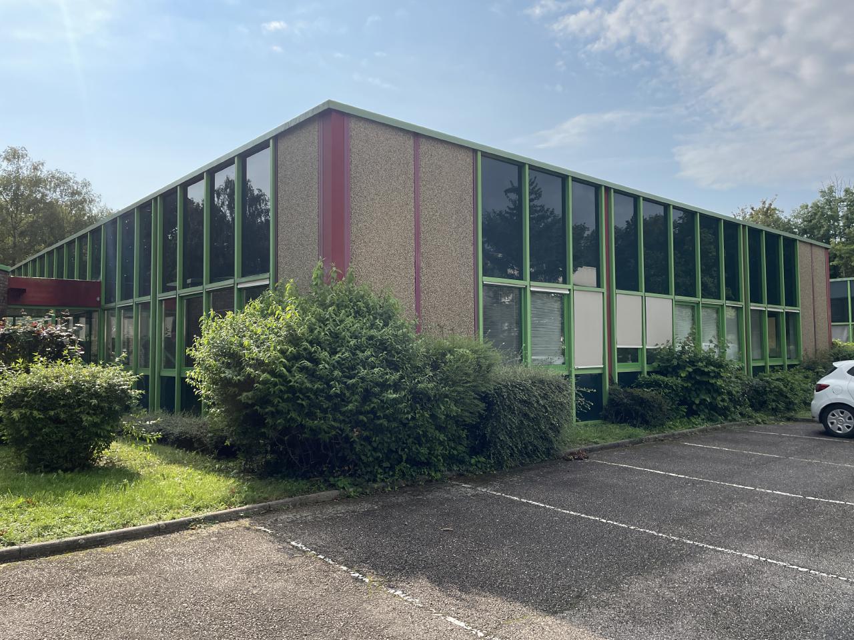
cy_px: 320
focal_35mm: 26
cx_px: 427
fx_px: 641
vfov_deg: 53.1
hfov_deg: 67.3
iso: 32
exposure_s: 1/4132
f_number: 1.6
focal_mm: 4.2
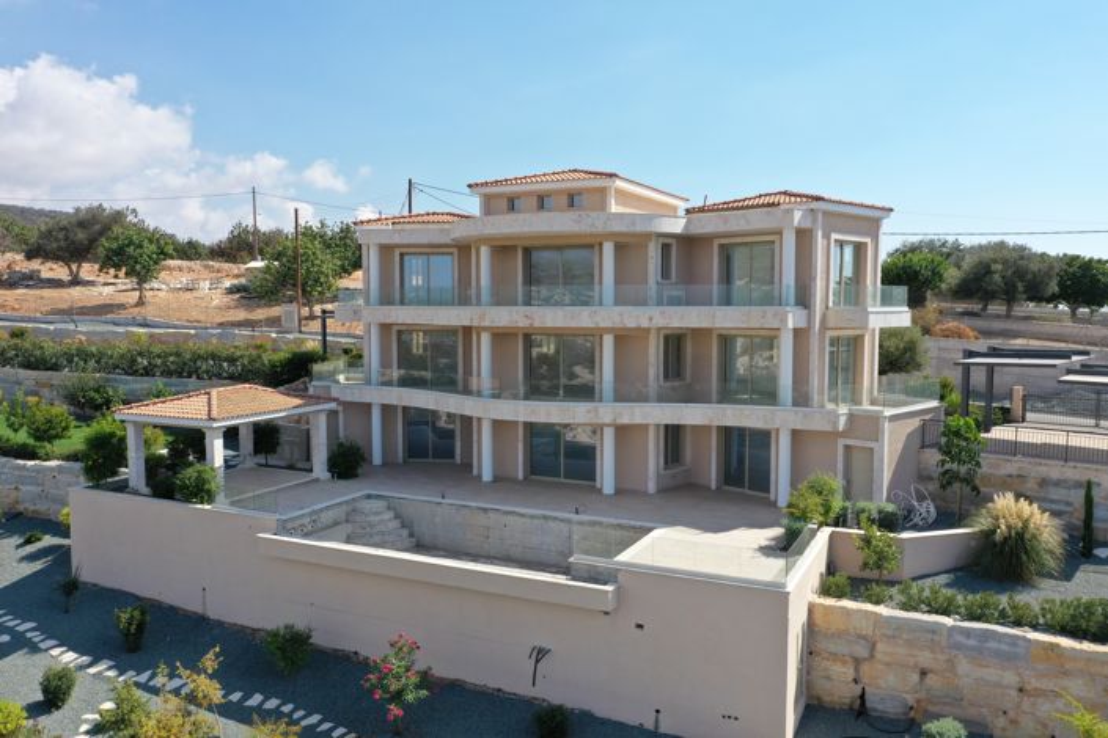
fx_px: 862
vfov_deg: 46.4
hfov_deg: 65.5
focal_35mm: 28
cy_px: 369
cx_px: 554
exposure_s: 1/500
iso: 100
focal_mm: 10.26
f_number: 5.6
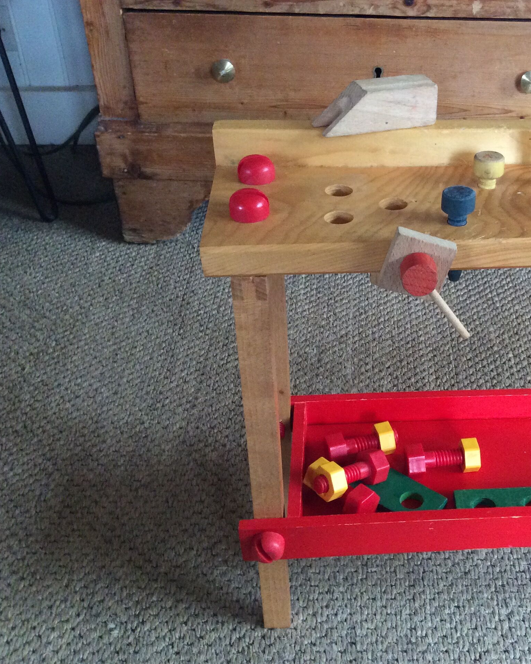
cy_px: 333
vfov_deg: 43.8
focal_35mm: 42
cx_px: 404
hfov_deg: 34.8
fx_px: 825
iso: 250
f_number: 2.4
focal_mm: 3.3
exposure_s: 1/25
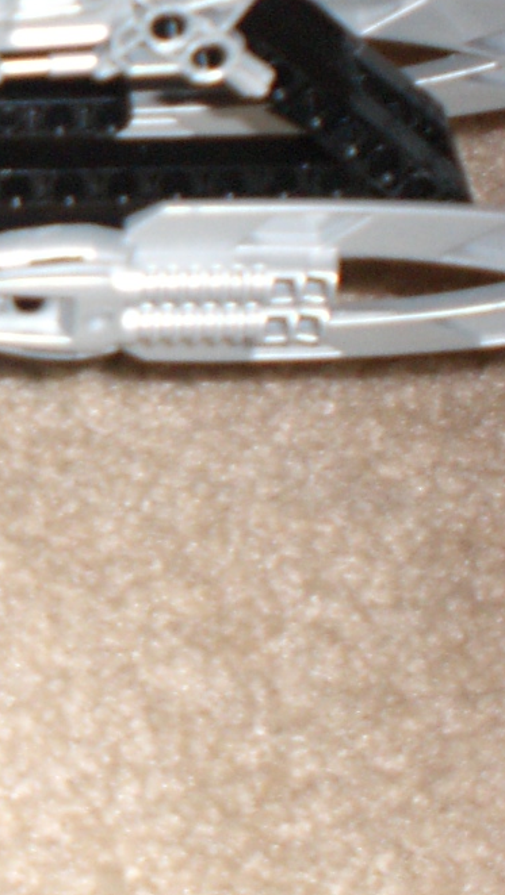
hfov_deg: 11.1
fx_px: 2378
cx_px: -494
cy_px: 310
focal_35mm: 100
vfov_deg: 21.3
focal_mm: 6.3
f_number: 3.1
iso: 200
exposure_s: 1/60
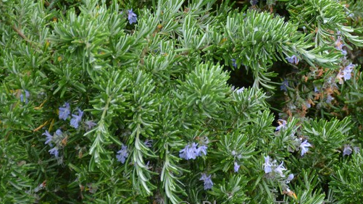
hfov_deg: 7.9
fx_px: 2629
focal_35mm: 273
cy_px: 12
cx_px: 280
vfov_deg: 4.4
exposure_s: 1/500
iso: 400
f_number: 5.3
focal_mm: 85
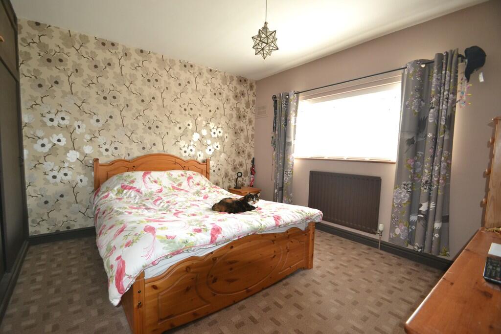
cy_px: 167
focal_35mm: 15
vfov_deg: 77.3
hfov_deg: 100.4
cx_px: 250
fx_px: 209
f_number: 3.5
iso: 720
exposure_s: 1/60
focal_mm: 10
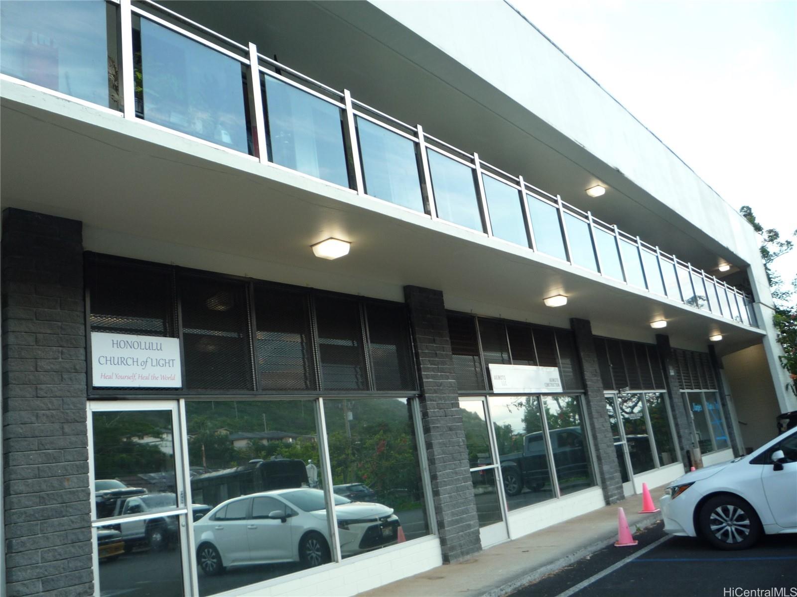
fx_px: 691
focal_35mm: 30
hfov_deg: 60.0
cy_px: 298
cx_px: 398
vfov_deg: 46.8
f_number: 3.3
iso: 100
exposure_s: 1/60
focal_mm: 5.2
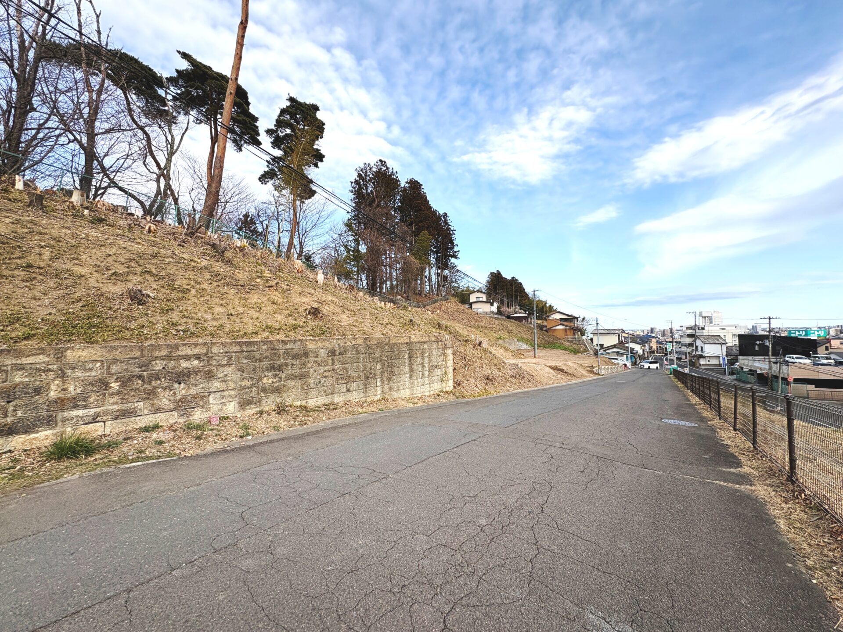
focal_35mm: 14
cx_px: 422
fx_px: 341
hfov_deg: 102.1
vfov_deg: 85.7
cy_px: 316
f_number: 2.2
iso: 40
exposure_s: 1/980
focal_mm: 2.22
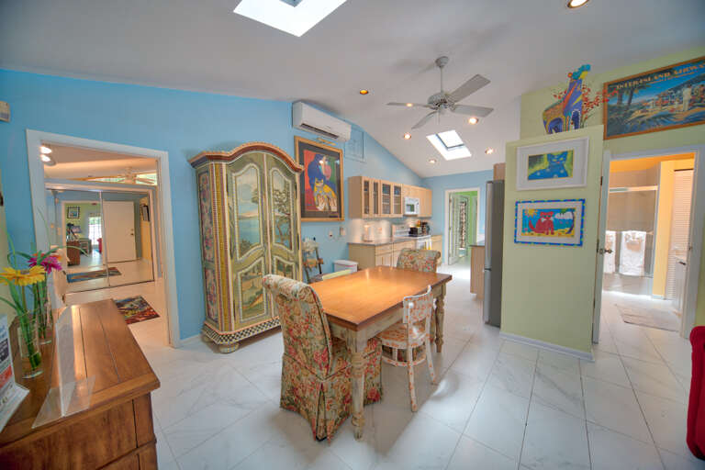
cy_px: 235
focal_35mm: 12
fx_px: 235
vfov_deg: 90.0
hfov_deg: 112.6
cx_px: 352
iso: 1250
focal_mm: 12
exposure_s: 1/40
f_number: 7.1
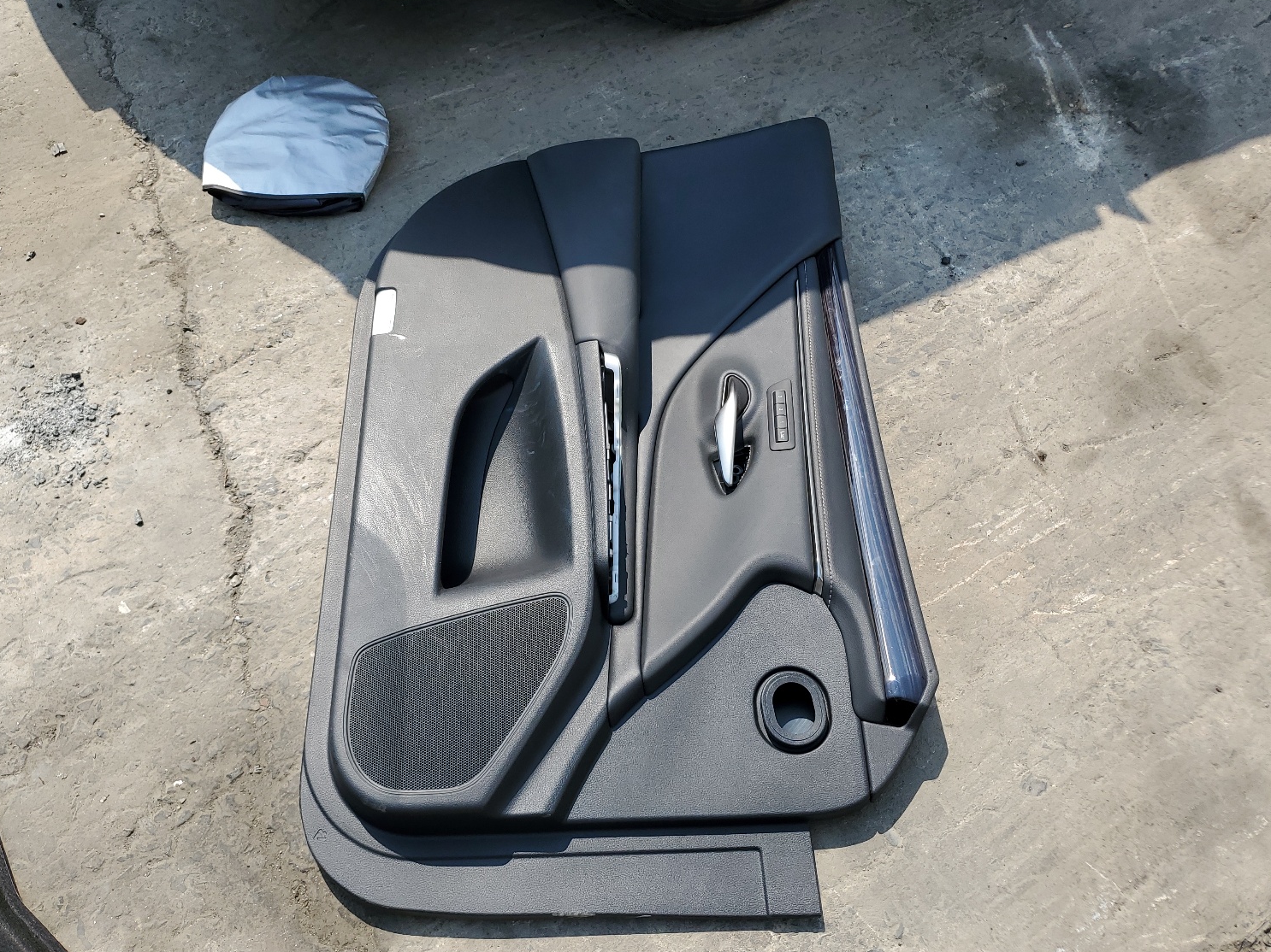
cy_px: 493
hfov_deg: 63.4
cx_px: 600
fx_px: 1028
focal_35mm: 28
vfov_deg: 49.7
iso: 50
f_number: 1.5
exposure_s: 1/2500
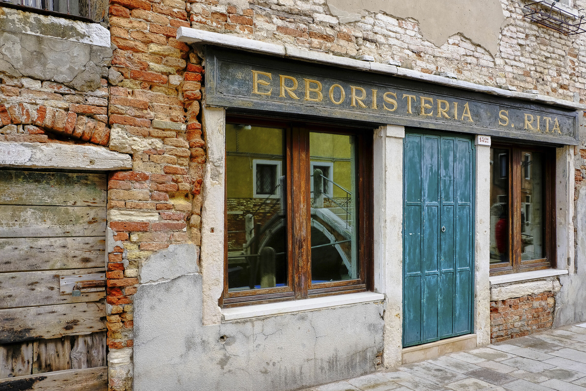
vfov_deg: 47.9
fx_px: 439
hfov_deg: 67.4
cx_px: 293
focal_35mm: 27
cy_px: 196
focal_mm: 18
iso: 320
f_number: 9
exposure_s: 1/125
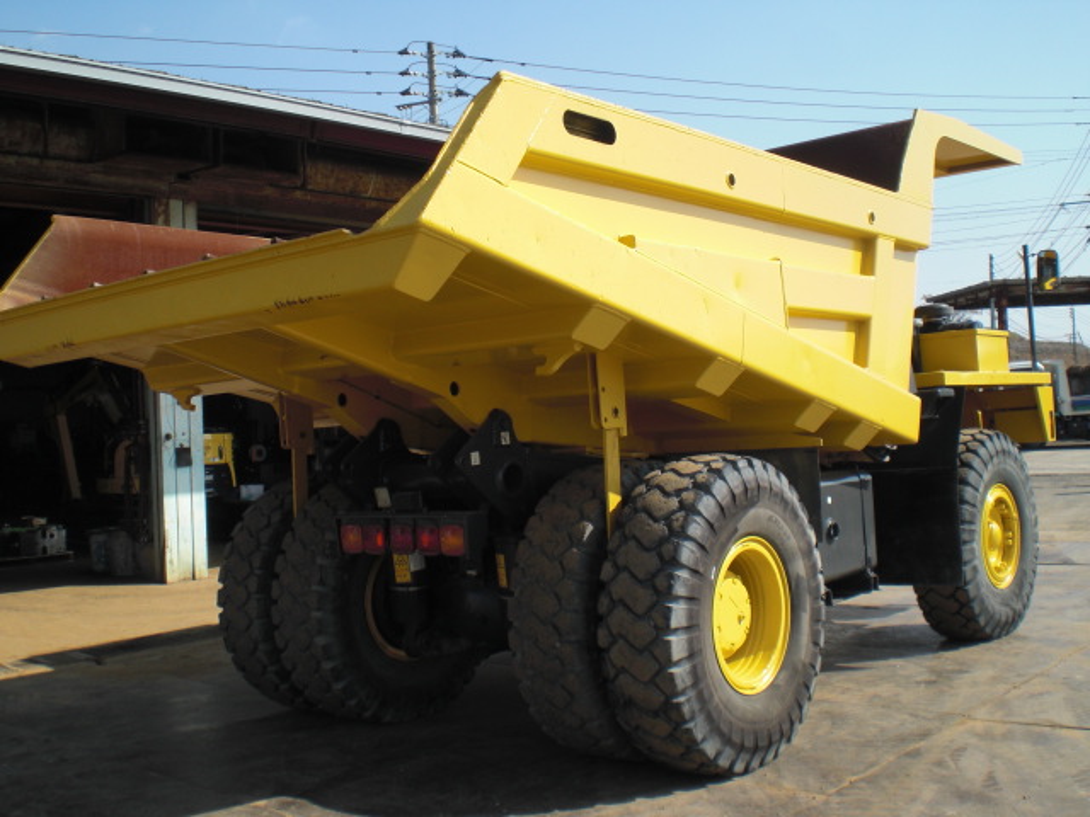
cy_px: 408
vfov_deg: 37.7
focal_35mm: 38
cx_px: 545
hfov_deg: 49.0
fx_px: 1197
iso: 64
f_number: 5.6
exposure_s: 1/320
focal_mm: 6.3
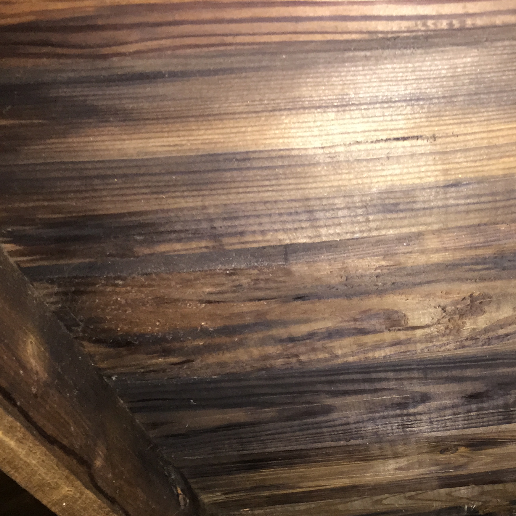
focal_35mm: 48
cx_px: 446
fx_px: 810
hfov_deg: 33.8
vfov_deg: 35.1
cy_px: 333
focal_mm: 4.15
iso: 200
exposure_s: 1/16
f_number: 2.2
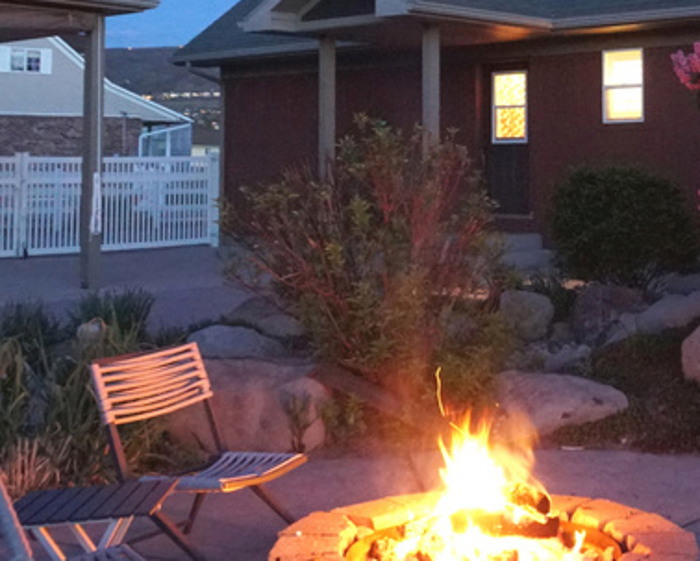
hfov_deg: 30.2
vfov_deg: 24.5
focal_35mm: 61
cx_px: 565
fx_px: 1265
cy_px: 99
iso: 6400
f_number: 3.5
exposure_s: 1/8
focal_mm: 16
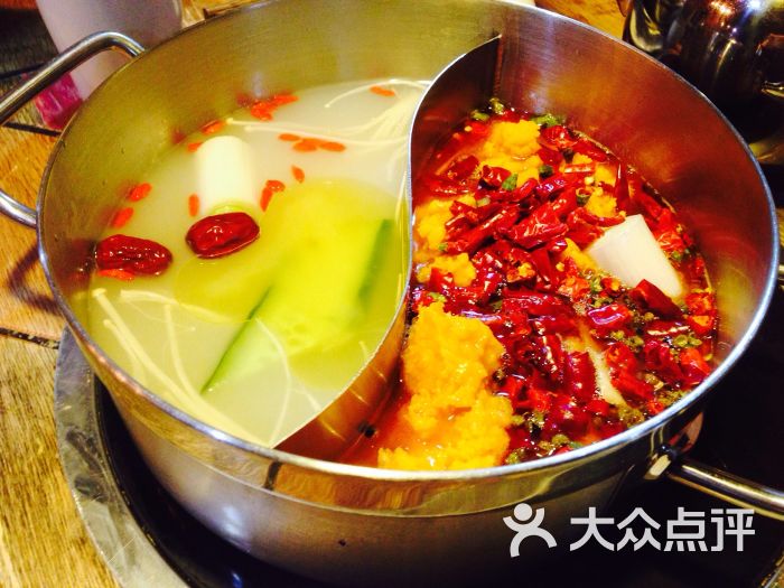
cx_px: 392
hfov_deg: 55.4
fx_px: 747
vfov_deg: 42.9
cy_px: 294
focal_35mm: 33
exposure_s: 1/20
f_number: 2.4
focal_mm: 4.12
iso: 250
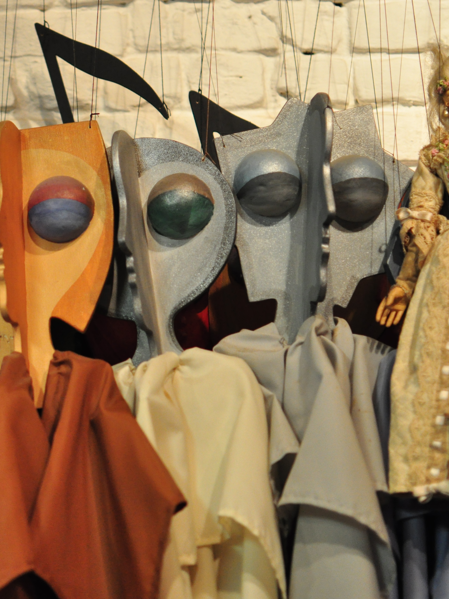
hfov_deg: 18.8
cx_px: 15
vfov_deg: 25.4
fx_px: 1327
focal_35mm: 77
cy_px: 299
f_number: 1.8
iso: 1250
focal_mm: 35
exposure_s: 1/160
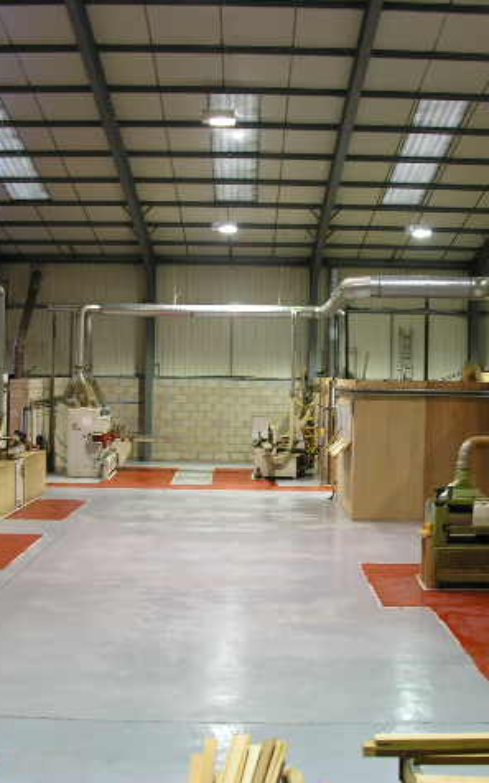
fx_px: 1066
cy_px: 391
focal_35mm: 50
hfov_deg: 25.8
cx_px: 252
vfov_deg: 40.3
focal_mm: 8.9
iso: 64
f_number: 2.8
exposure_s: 1/3.9
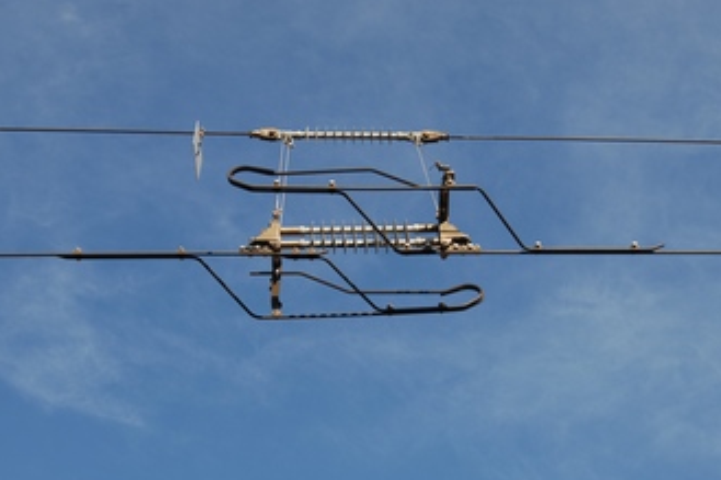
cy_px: 287
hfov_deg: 35.3
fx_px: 1133
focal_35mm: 57
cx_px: 366
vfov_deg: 23.9
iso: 100
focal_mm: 31
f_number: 4.5
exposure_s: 1/320
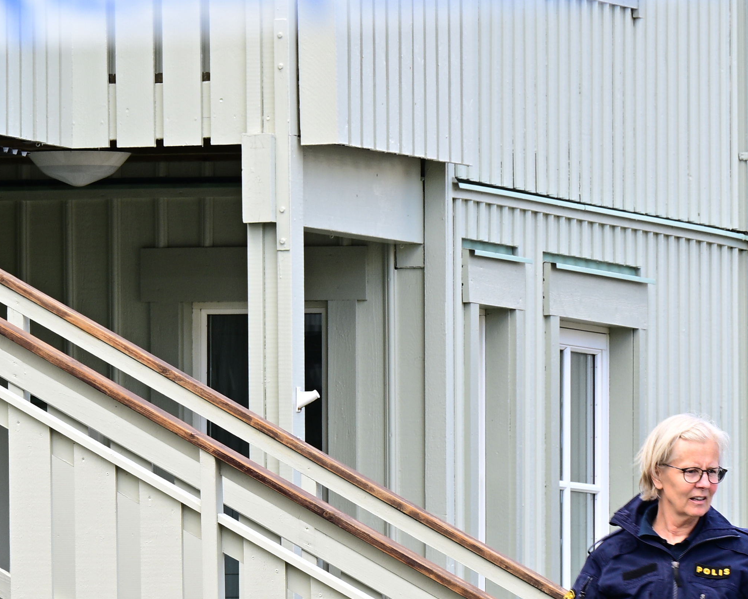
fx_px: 16916
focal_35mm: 764
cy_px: 751
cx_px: 916
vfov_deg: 2.0
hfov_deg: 2.5
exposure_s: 1/30
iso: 64
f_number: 8
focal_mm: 200
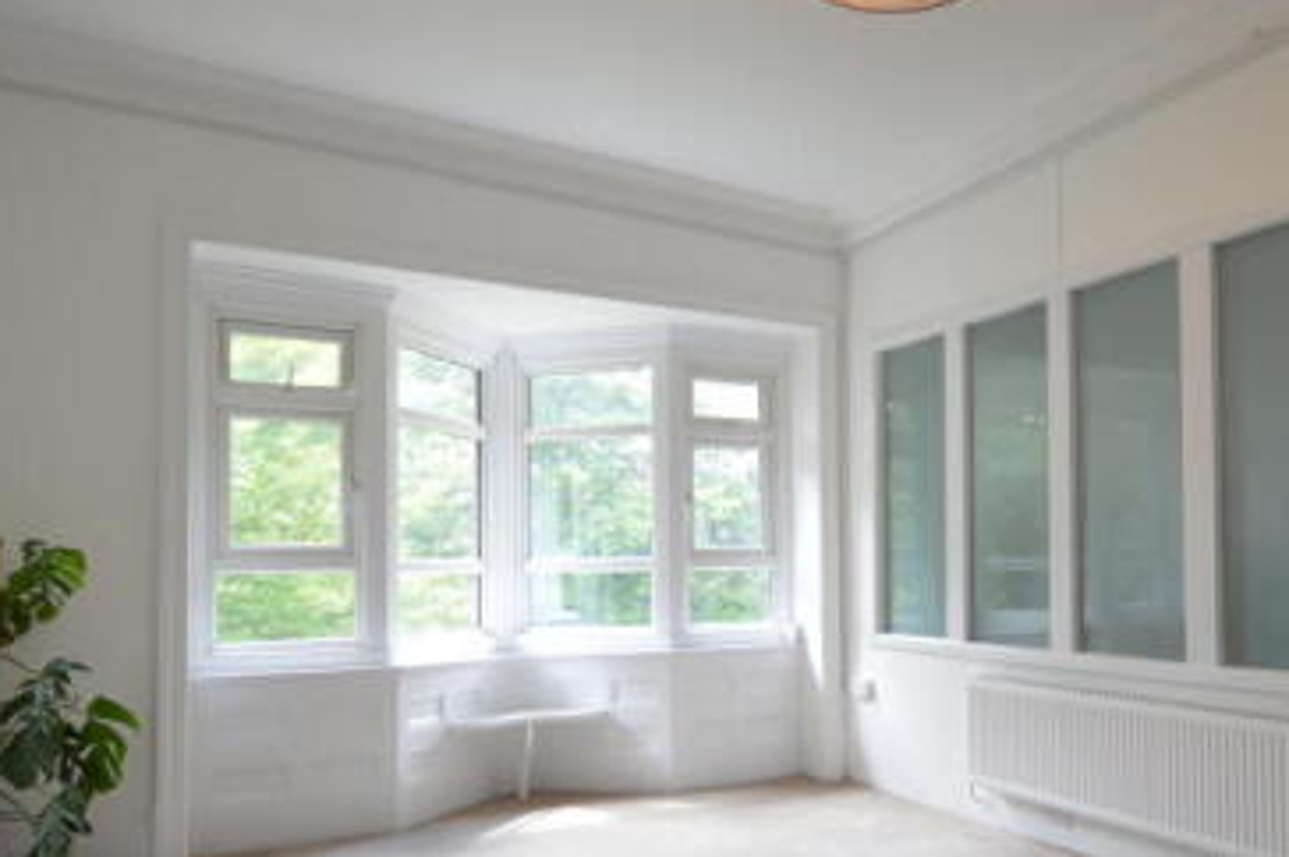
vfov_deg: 47.5
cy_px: 528
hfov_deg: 65.1
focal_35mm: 27
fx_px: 966
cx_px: 892
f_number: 4.5
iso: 400
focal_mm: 10
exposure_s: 1/80
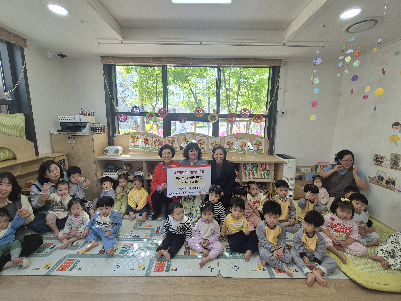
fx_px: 151
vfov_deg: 89.9
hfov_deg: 106.2
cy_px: 150
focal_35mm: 13
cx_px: 200
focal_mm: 2.2
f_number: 2.2
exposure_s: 1/120
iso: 64
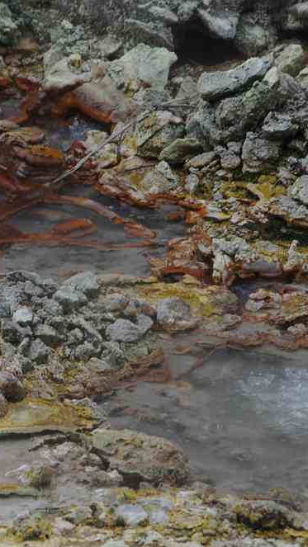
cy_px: 274
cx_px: 47
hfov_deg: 3.4
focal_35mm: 355
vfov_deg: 6.1
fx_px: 5154
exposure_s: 1/200
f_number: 7.1
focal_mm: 150
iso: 200
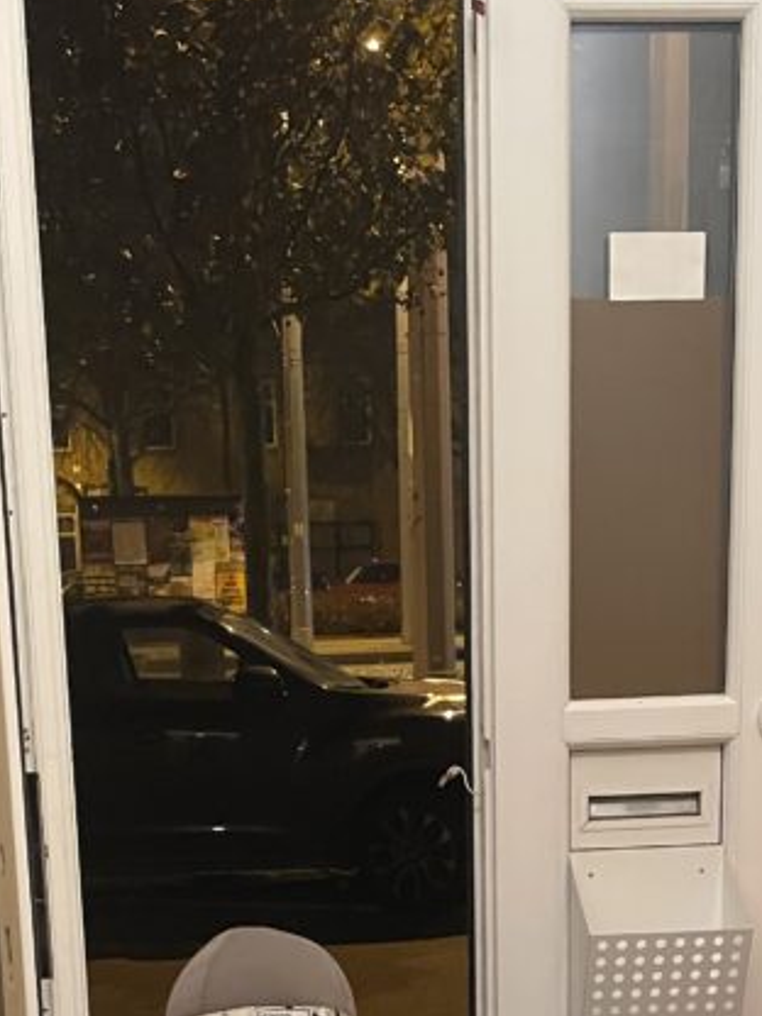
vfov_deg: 28.1
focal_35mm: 64
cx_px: 388
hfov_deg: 22.9
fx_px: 1878
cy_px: 1055
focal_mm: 4.2
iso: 640
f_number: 1.6
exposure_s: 1/25
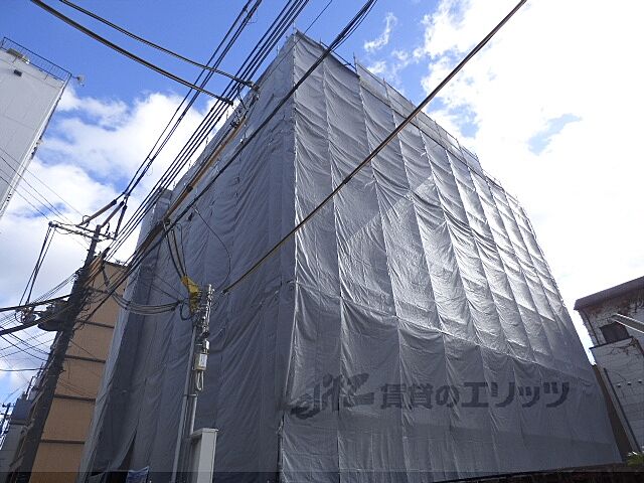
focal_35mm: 20
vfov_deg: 66.0
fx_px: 372
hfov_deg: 81.7
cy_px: 242
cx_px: 322
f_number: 2.8
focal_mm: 3.58
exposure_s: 1/1000
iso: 100
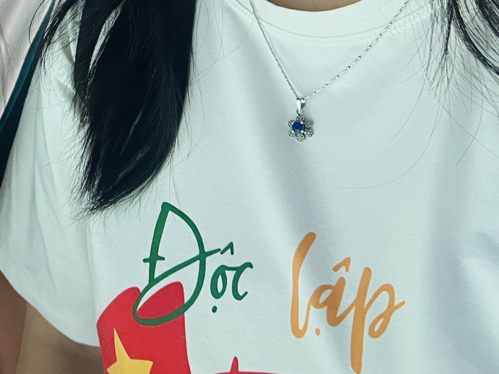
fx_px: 1052
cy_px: -89
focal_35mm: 73
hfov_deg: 23.6
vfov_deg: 18.9
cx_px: -149
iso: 200
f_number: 1.5
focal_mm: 5.7
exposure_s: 1/50
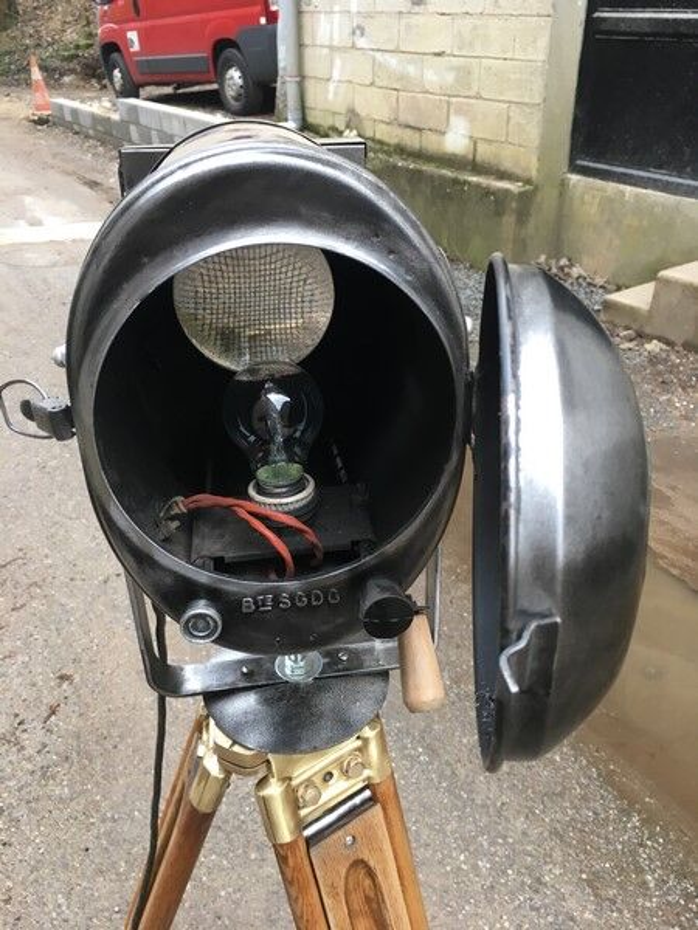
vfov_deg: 61.7
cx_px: 349
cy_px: 465
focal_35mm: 29
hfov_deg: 48.2
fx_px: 780
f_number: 2.2
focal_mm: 4.15
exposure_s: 1/33
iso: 32
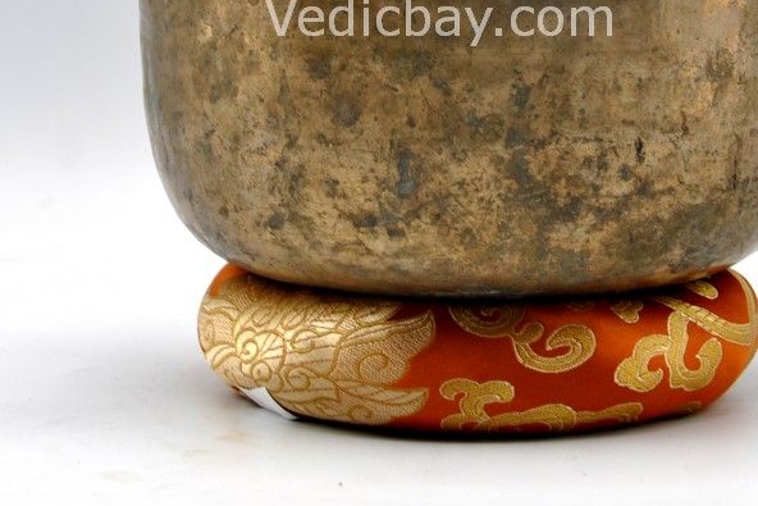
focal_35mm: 146
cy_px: 17
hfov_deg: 14.0
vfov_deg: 9.3
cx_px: 440
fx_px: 3075
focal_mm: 48
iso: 200
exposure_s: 1/80
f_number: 9
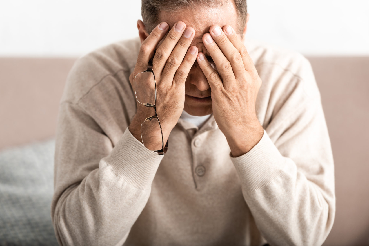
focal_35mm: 165
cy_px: 123
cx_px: 184
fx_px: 1692
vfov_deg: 8.3
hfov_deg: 12.4
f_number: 3.2
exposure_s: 1/250
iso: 100
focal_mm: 165
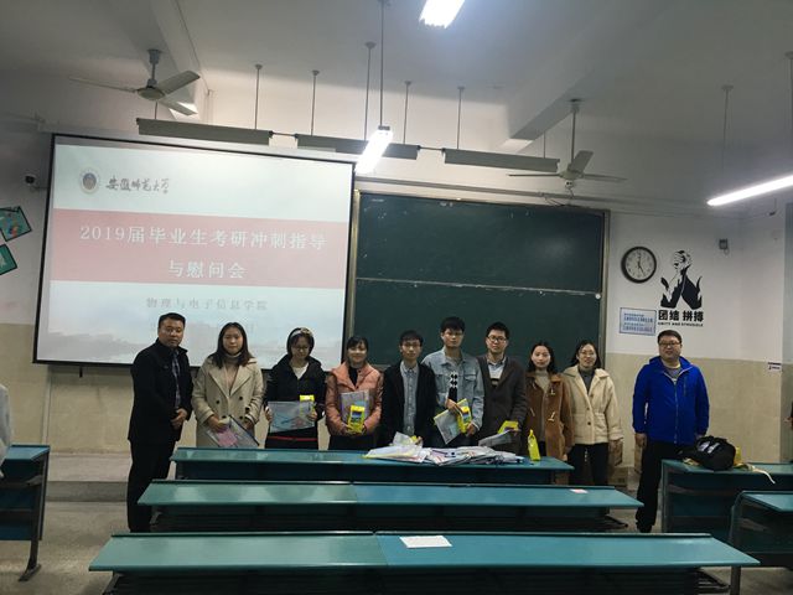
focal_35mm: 29
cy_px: 298
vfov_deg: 48.2
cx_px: 396
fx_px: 664
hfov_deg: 61.7
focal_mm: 4.15
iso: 32
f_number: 2.2
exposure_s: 1/17
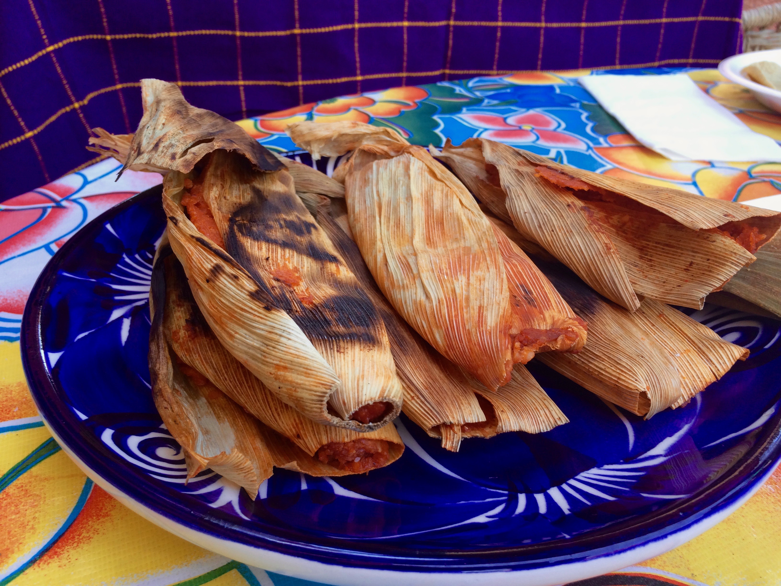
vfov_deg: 48.2
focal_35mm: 29
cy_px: 293
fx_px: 654
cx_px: 390
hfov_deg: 61.7
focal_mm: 4.15
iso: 32
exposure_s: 1/60
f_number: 2.2
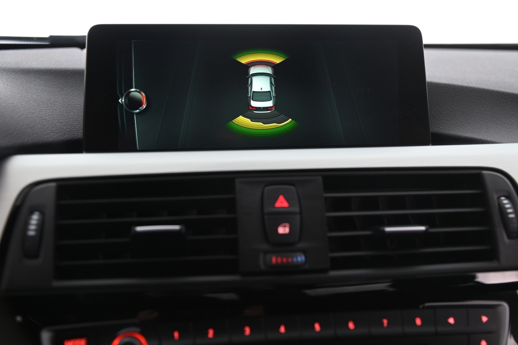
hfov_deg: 41.1
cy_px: 172
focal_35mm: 48
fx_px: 690
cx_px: 259
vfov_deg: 28.0
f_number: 4
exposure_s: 1/30
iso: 2000
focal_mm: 48
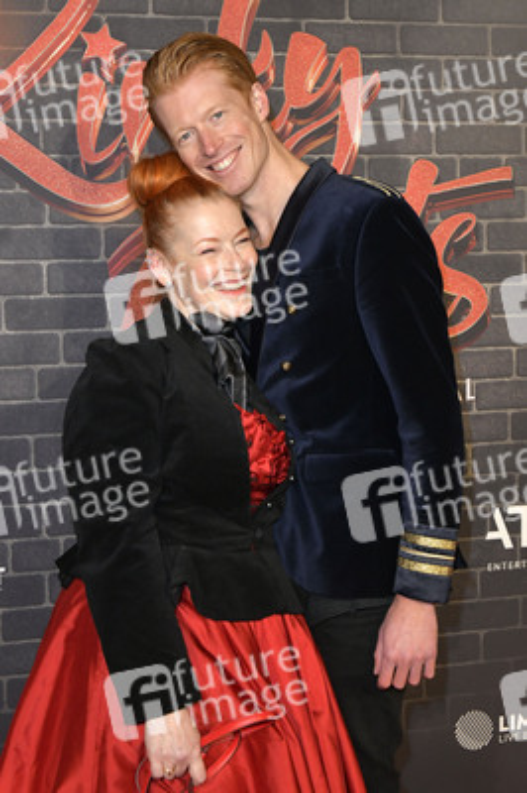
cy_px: 396
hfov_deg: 31.8
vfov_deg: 46.4
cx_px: 264
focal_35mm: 42
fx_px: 924
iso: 1600
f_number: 7.1
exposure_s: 1/250
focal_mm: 42
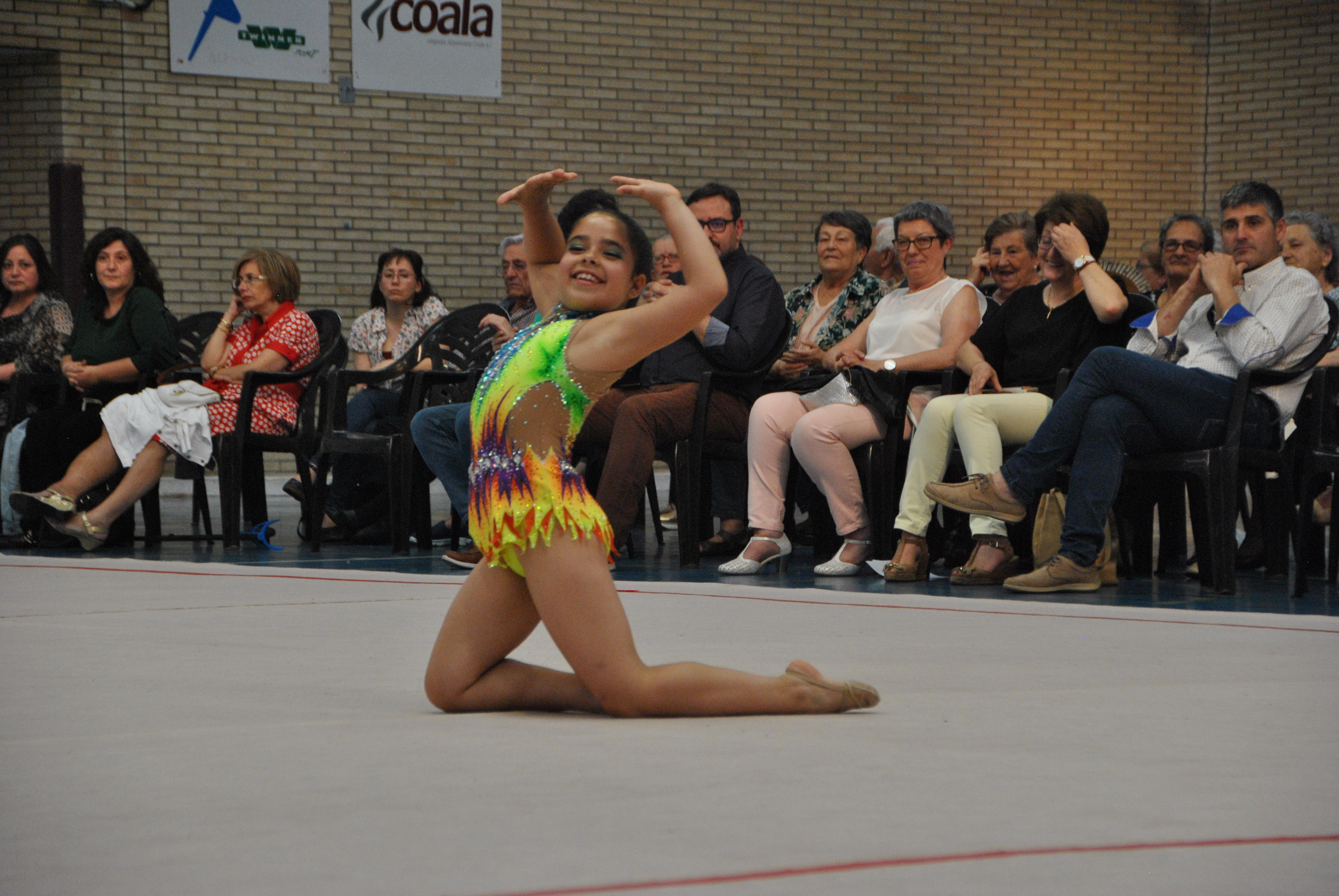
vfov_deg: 10.7
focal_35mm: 129
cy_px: 448
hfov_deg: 15.9
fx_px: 4804
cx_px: 670
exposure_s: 1/250
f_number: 5.3
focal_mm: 86
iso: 800
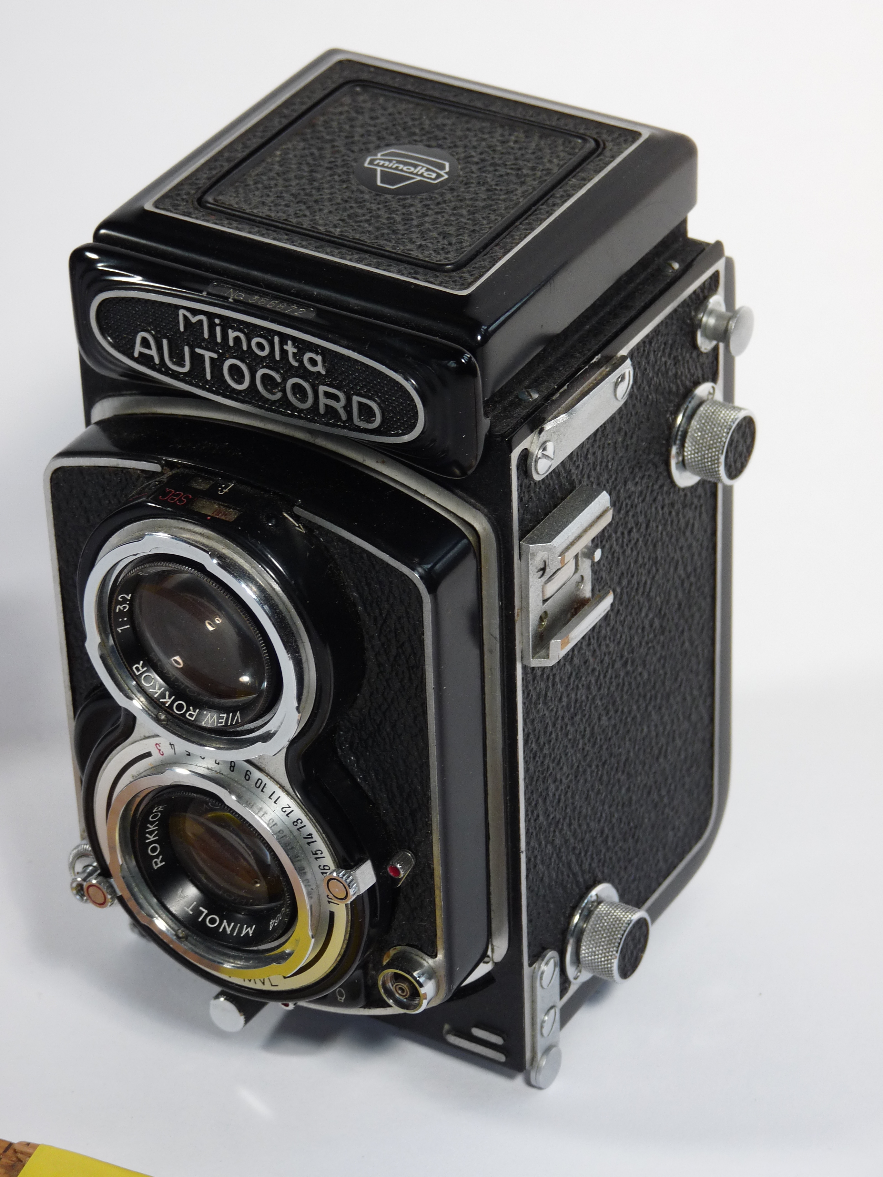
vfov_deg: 17.4
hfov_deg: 13.1
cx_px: 442
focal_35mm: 113
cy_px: 588
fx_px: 3843
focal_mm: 20.1
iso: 100
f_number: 3.6
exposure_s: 1/40
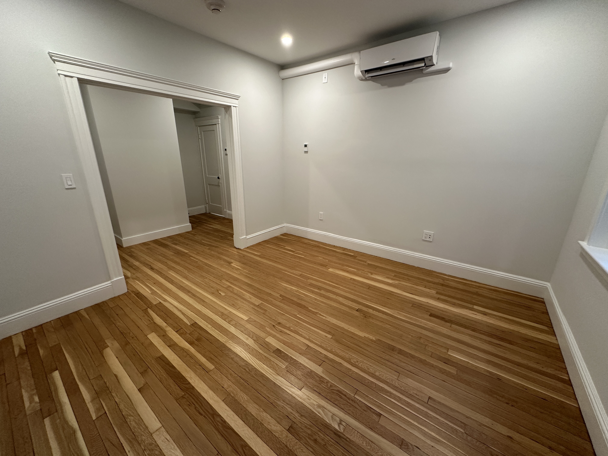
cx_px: 304
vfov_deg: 85.7
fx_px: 246
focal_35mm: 14
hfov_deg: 102.1
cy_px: 228
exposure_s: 1/60
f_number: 2.2
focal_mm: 2.22
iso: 200
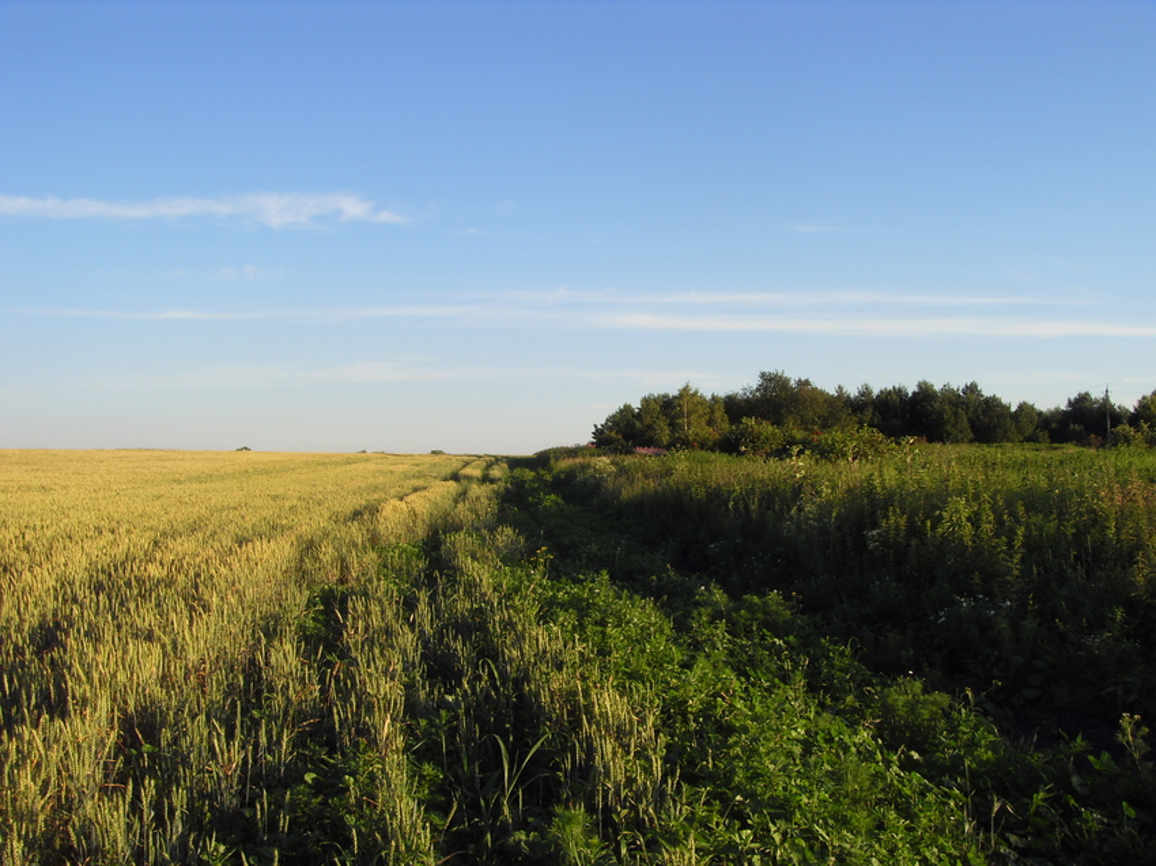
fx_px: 1302
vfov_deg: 36.8
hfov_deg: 47.9
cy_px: 433
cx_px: 578
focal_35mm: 39
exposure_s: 1/180
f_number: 6.2
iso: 80
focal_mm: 6.6
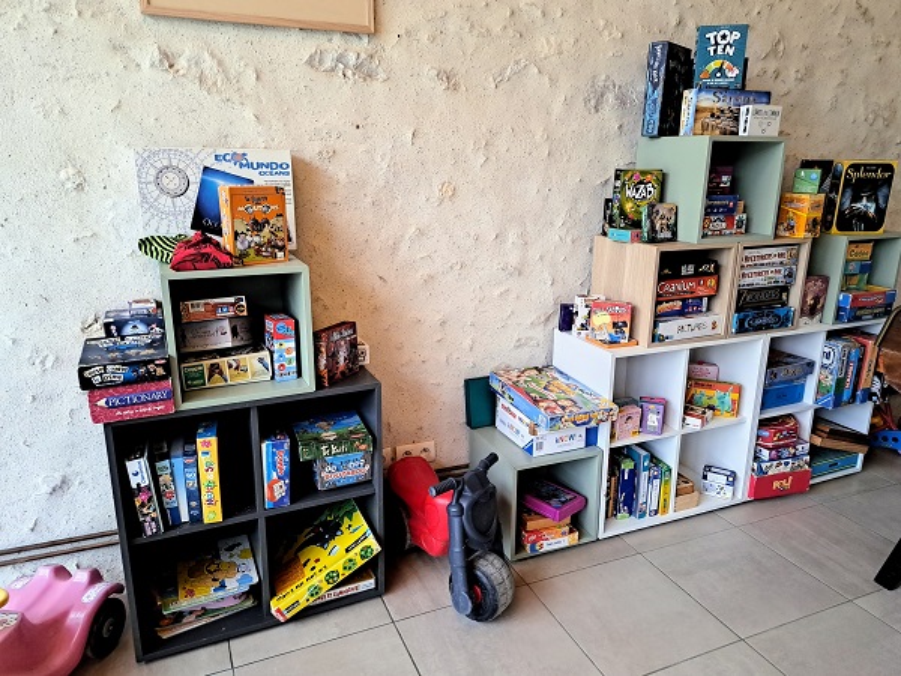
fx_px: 625
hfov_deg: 71.6
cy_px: 338
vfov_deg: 56.8
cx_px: 450
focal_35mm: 24
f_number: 1.8
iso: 400
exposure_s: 1/25
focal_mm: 5.23
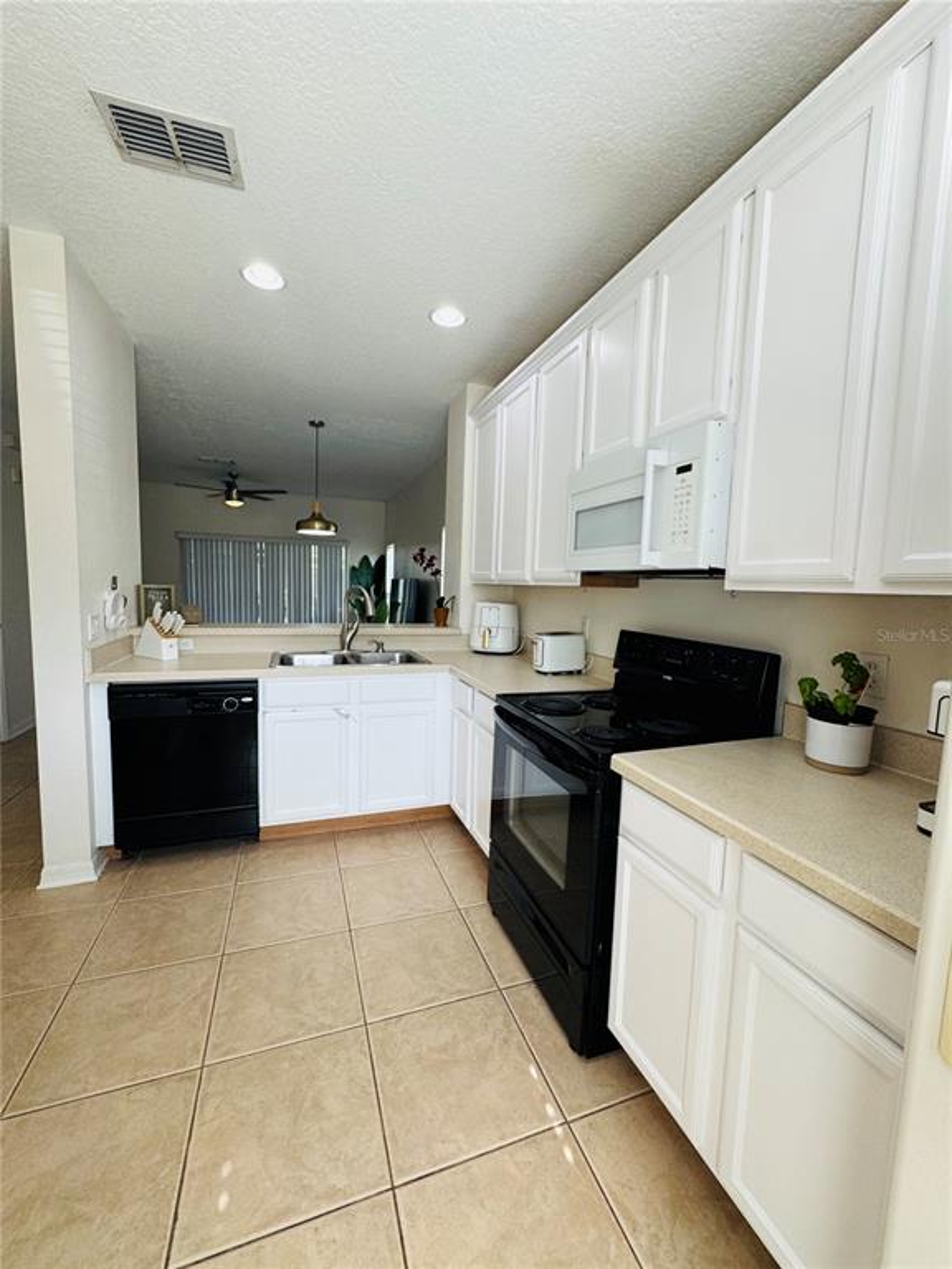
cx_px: 476
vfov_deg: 102.1
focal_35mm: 14
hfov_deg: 85.7
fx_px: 513
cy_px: 634
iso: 125
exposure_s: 1/120
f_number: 2.2
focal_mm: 2.22
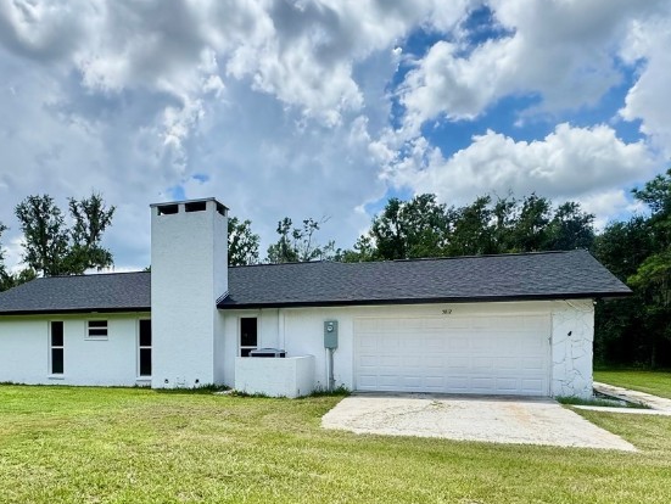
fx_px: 504
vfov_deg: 51.5
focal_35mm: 26
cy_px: 360
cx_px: 263
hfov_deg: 66.5
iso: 50
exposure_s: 1/1880
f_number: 2.2
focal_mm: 2.22
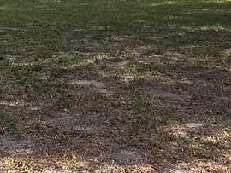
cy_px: -63
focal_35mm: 77
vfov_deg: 17.7
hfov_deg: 25.2
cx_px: 74
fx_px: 514
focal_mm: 2.2
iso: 50
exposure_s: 1/944
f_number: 2.2
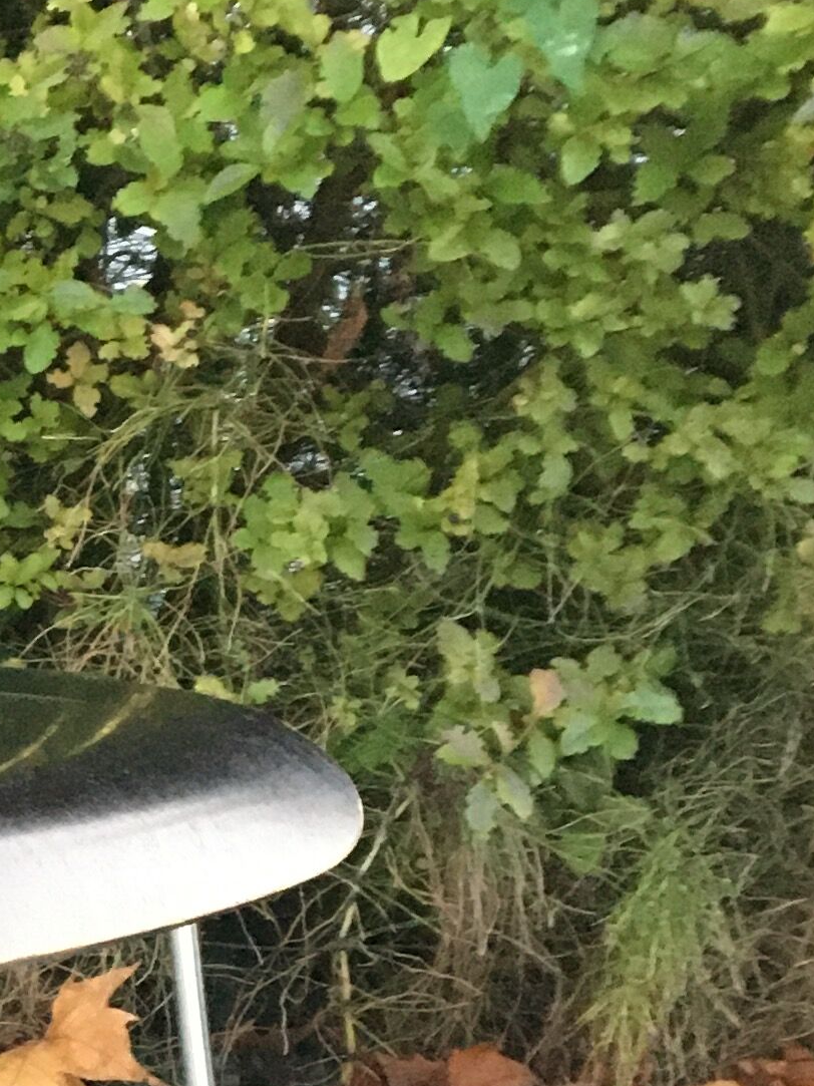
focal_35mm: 108
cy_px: 788
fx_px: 3387
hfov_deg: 12.4
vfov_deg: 18.1
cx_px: -682
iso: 250
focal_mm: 4.15
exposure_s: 1/17
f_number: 2.2
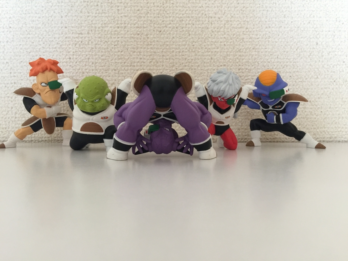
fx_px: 292
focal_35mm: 29
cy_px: 130
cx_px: 174
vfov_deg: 48.2
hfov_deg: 61.7
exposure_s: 1/15
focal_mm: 4.15
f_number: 2.2
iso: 125
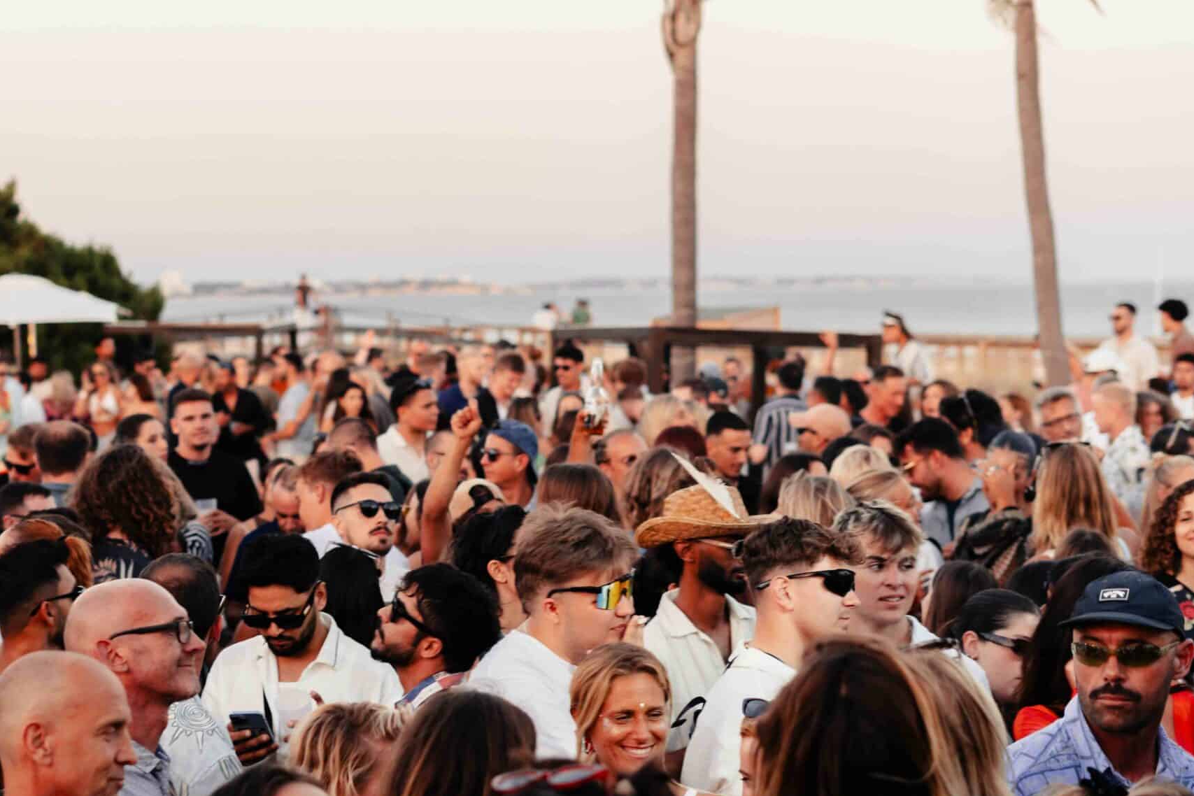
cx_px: 402
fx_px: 2487
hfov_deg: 26.8
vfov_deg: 18.2
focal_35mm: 75
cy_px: 496
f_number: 2.5
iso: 200
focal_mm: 50
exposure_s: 1/160
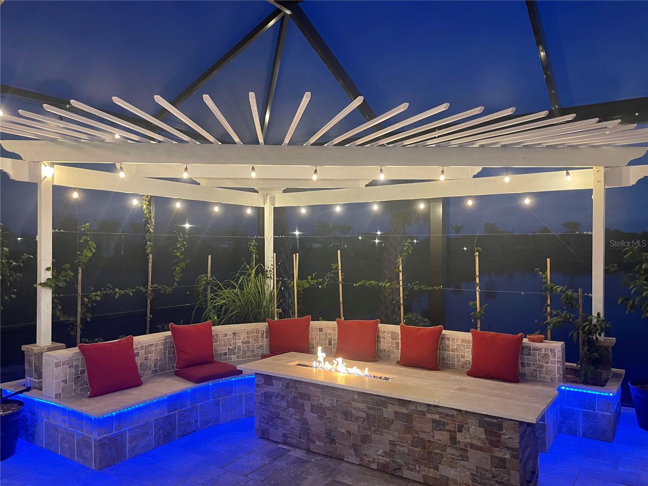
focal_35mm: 26
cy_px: 243
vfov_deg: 53.1
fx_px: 487
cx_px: 324
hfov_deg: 67.3
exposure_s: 1/40
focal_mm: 5.1
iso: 500
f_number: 1.6
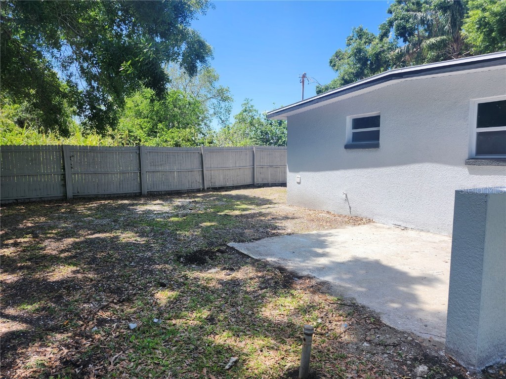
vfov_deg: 58.9
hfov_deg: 73.9
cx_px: 253
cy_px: 190
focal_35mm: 23
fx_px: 336
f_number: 1.8
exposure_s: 1/887
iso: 25
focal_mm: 5.54
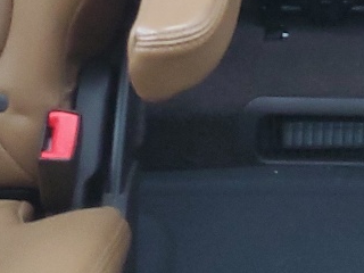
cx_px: 369
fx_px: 1367
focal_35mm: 130
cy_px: -297
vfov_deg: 10.4
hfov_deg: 14.9
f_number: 1.5
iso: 228
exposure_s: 1/60.2
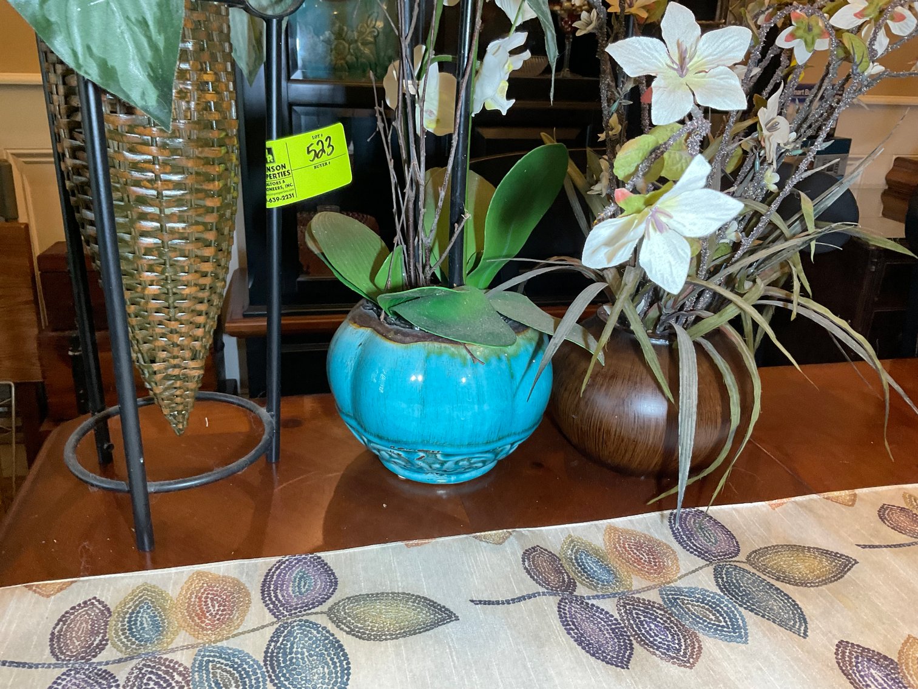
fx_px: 769
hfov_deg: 61.7
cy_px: 344
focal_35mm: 29
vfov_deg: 48.2
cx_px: 459
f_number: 1.8
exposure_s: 1/60
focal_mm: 3
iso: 160
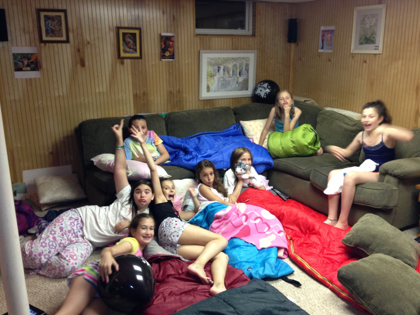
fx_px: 425
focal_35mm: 35
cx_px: 217
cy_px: 150
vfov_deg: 40.7
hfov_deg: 52.6
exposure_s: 1/20
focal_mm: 4.13
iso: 160
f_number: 2.4
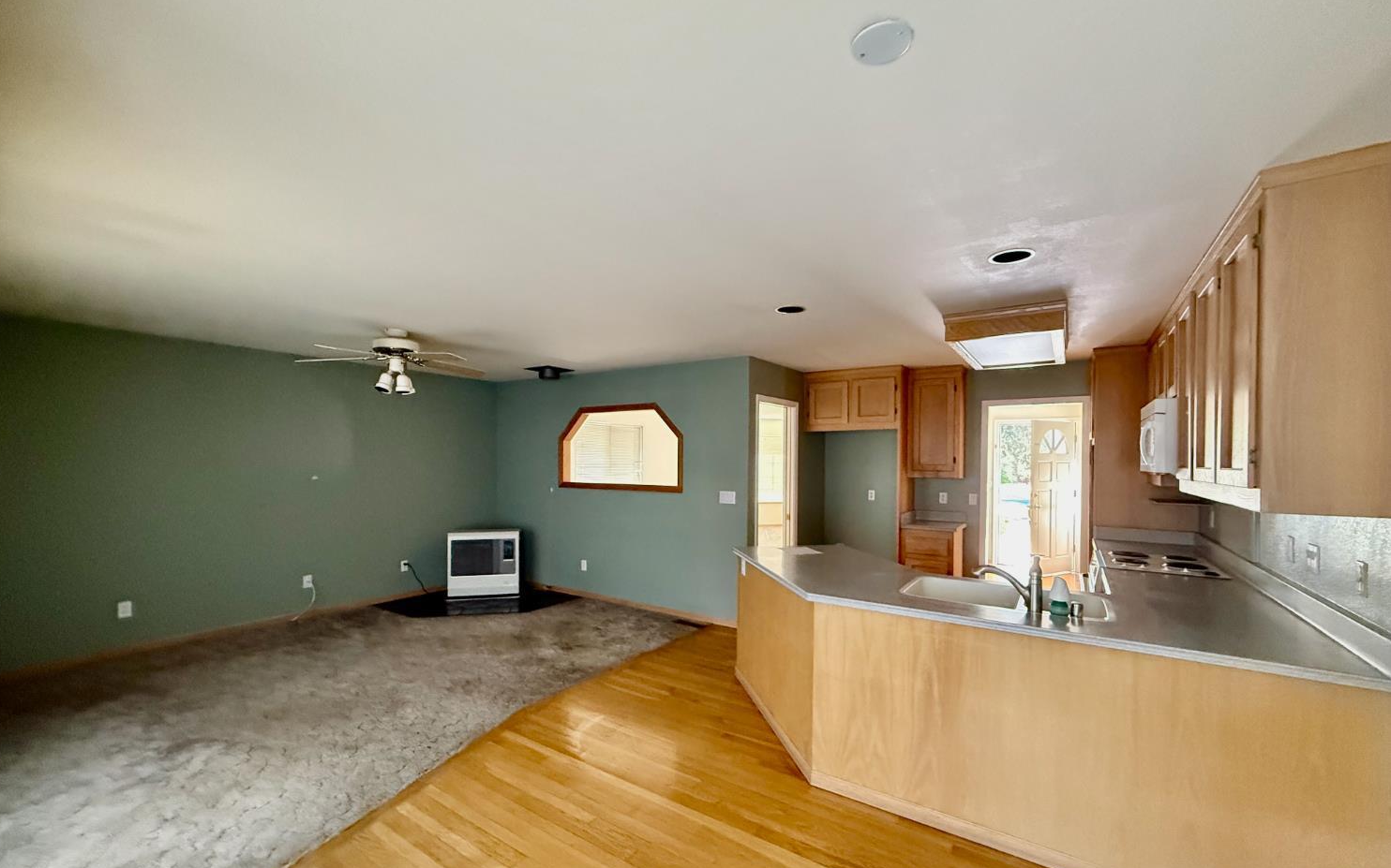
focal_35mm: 15
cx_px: 689
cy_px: 462
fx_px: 569
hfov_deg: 101.5
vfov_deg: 74.7
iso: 800
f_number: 2.2
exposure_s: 1/60
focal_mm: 2.22
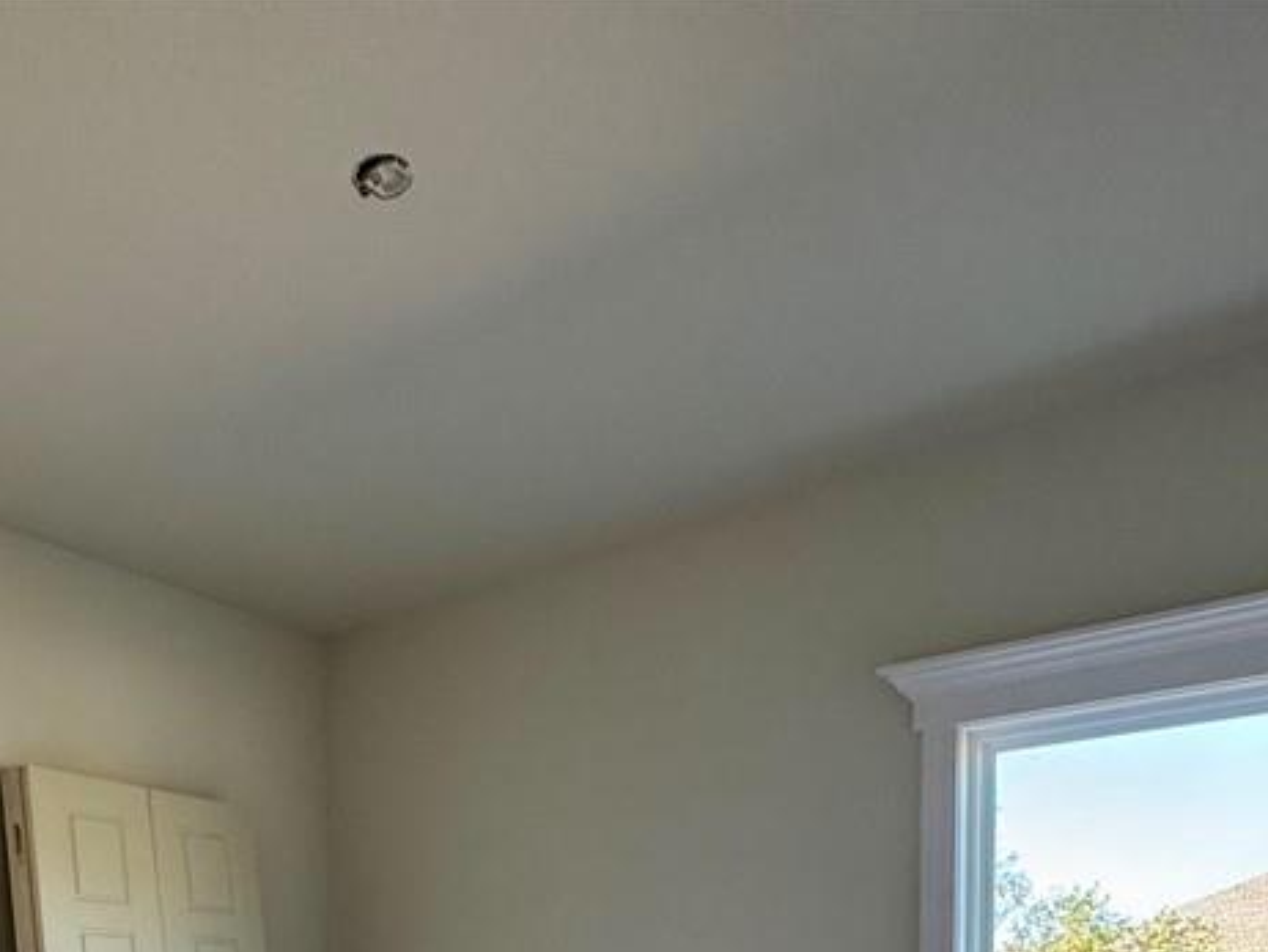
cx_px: 305
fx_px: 1136
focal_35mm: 31
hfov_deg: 55.3
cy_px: 1048
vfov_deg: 37.9
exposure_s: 1/99
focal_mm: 2.22
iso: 200
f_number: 2.2
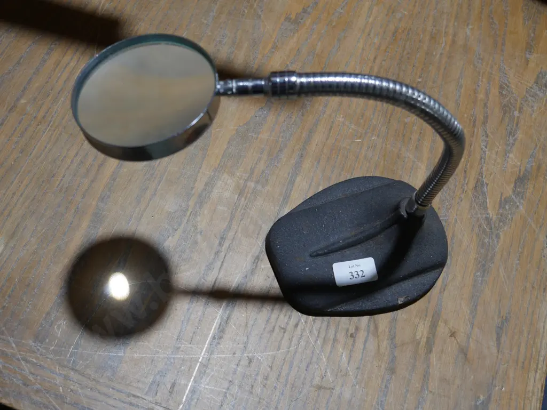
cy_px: 205
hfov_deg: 42.9
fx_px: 696
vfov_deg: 32.9
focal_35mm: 44
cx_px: 274
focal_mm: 22
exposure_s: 1/60
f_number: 4.7
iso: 250
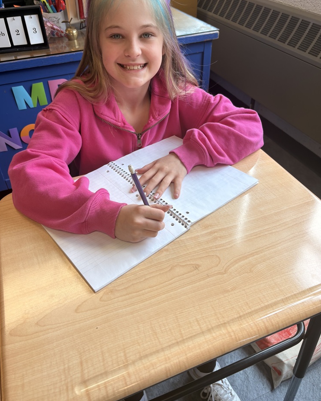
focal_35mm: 28
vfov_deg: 62.1
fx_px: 333
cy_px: 185
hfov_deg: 51.5
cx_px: 157
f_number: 1.6
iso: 32
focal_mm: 5.96
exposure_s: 1/120
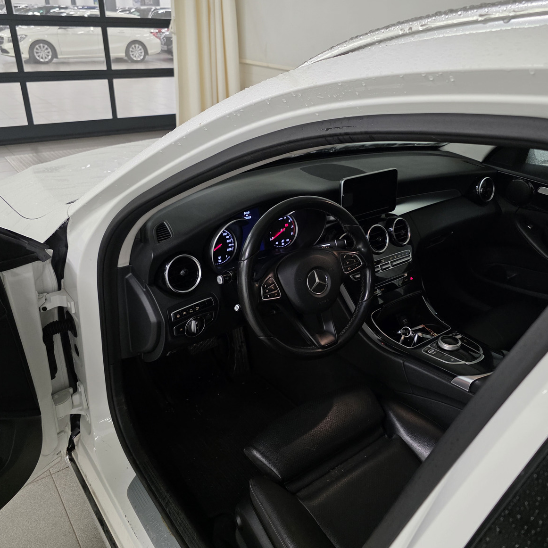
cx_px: 289
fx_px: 501
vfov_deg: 57.3
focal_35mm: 28
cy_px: 267
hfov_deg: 57.3
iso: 320
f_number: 1.7
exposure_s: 1/100
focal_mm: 6.3
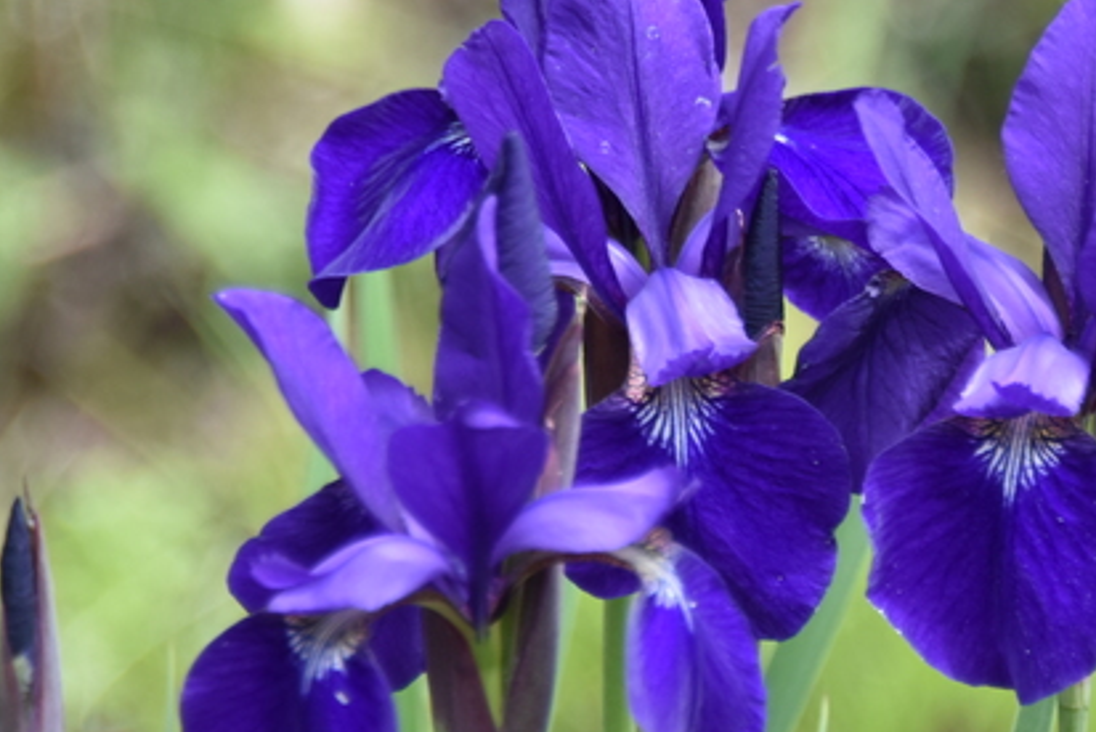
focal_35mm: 929
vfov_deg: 1.5
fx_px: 28302
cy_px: 289
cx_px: 942
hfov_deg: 2.2
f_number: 5.6
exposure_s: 1/640
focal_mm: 300
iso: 450
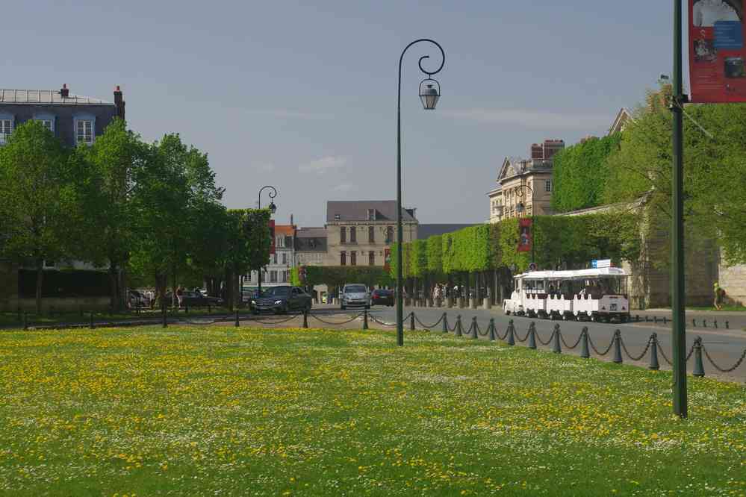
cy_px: 248
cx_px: 373
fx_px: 1709
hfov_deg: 24.6
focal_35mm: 82
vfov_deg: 16.6
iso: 200
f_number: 11
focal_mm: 55
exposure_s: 1/100
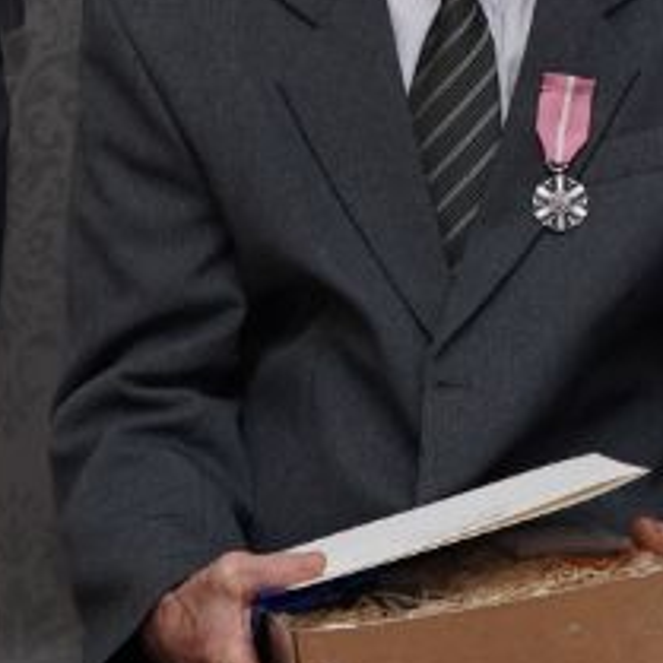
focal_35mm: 285
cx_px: 850
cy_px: -173
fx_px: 6176
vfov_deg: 6.1
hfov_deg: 6.1
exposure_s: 1/100
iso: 500
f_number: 5
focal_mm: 54
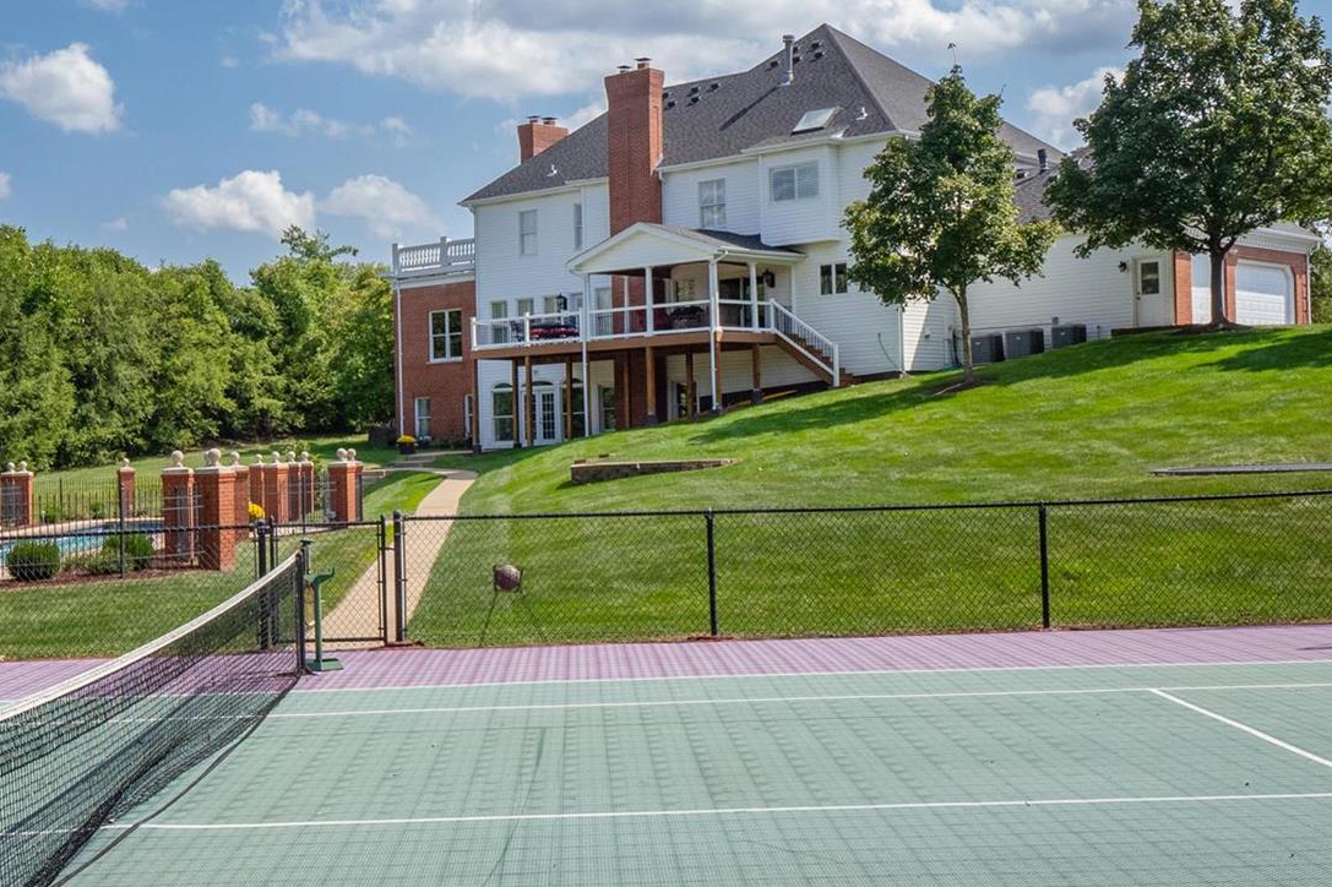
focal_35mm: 53
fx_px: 1960
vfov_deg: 25.5
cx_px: 434
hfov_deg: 37.1
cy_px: 369
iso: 400
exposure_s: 1/800
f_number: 8
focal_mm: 18
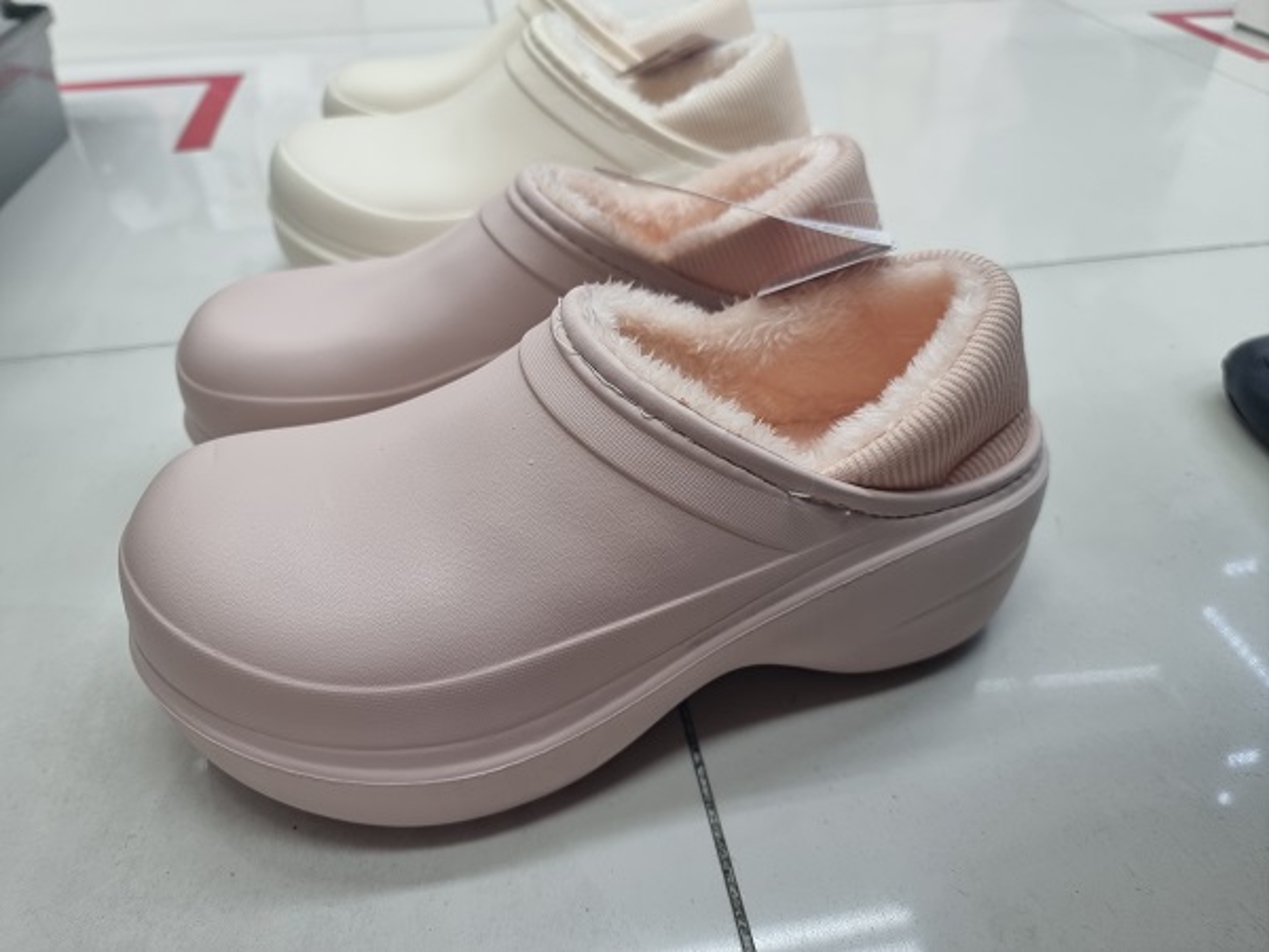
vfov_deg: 56.8
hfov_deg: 71.6
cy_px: 476
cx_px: 634
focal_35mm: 24
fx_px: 880
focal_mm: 6.7
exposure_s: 1/120
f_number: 1.8
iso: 80
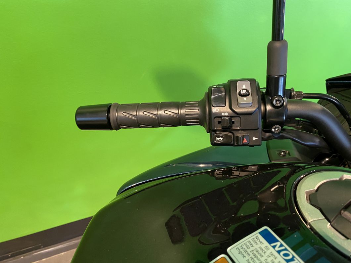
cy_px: 132
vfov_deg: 53.1
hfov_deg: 67.3
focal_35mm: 26
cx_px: 176
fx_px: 264
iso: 320
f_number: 1.8
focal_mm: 4.25
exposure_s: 1/33
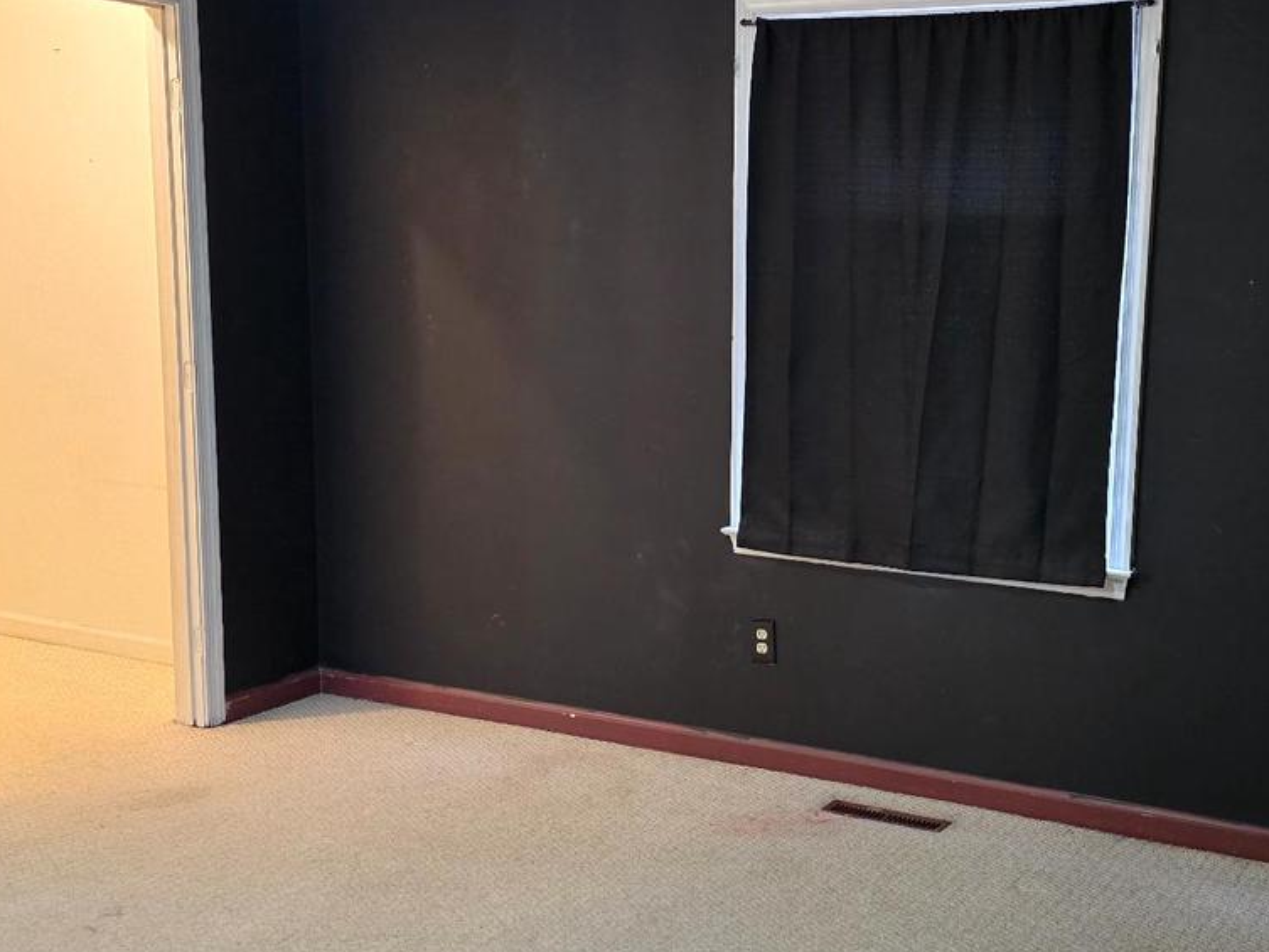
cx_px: 844
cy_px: 529
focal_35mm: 44
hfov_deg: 42.4
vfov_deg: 32.9
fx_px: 1613
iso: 800
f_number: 1.7
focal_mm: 6.3
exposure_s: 1/60
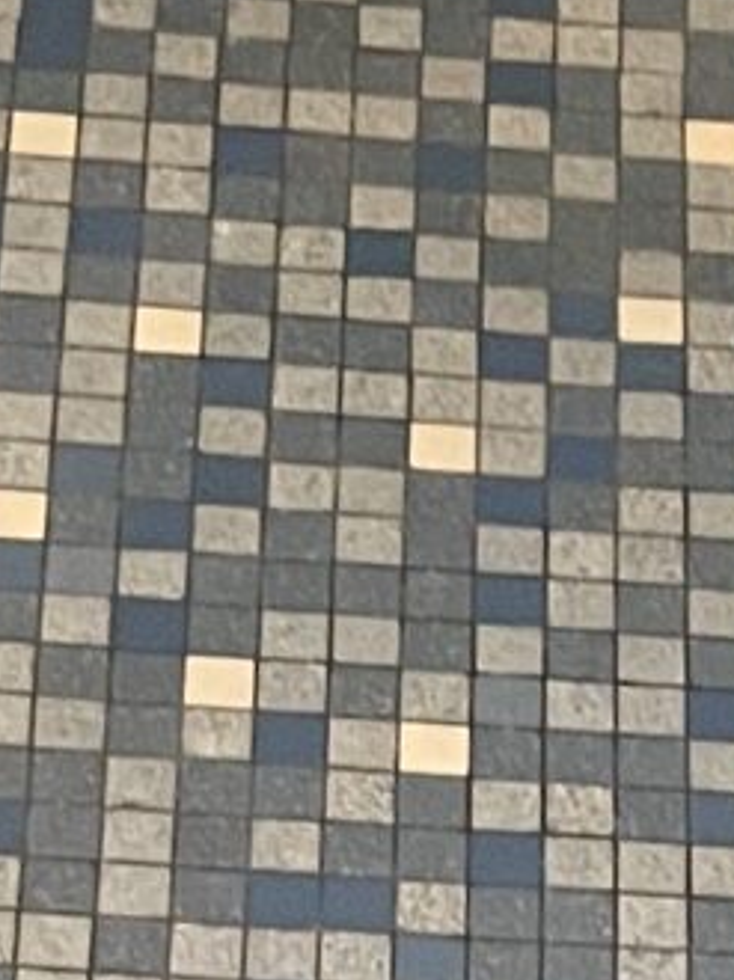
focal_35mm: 202
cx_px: 823
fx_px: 5718
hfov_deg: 7.3
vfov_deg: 9.1
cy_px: 2100
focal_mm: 4.2
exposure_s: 1/40
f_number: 1.6
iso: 640
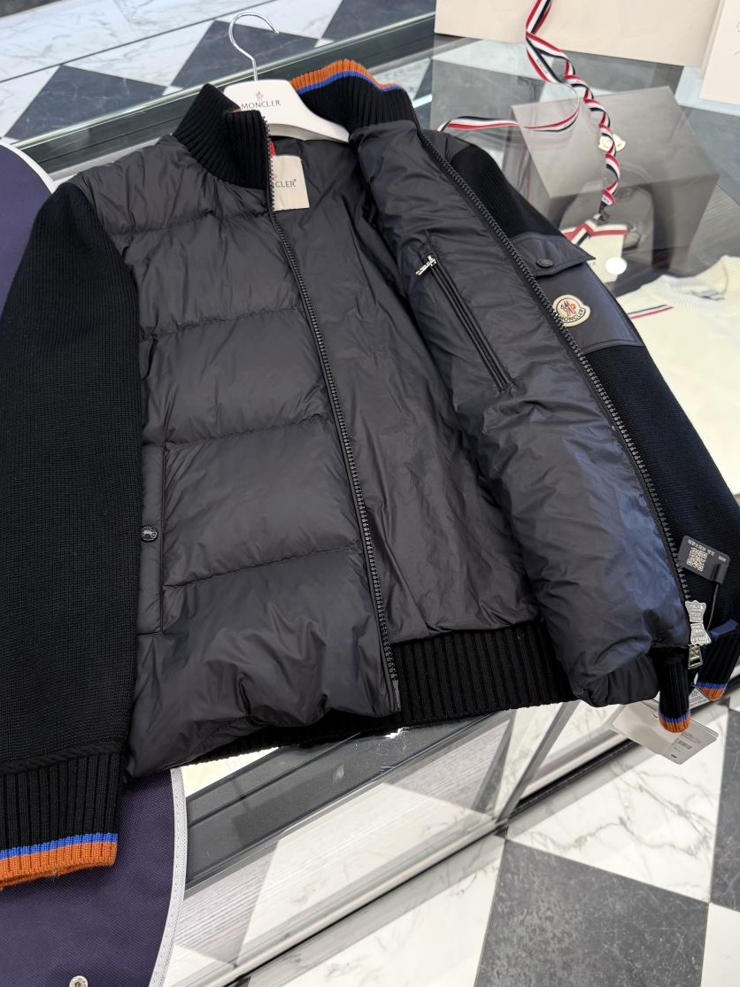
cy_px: 467
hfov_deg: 45.4
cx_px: 371
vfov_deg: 58.3
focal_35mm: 31
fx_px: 884
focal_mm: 6.76
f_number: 1.78
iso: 200
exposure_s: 1/121
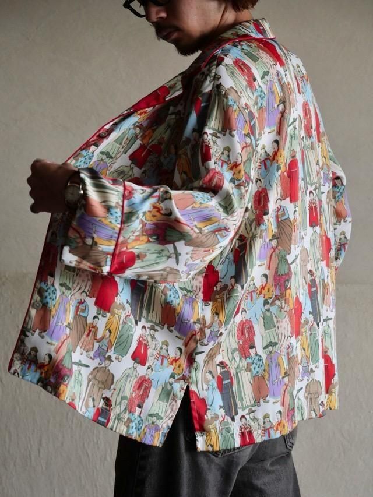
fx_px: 1494
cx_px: 186
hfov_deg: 14.2
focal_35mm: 104
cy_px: 248
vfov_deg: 18.9
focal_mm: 52
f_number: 4
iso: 1250
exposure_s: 1/125
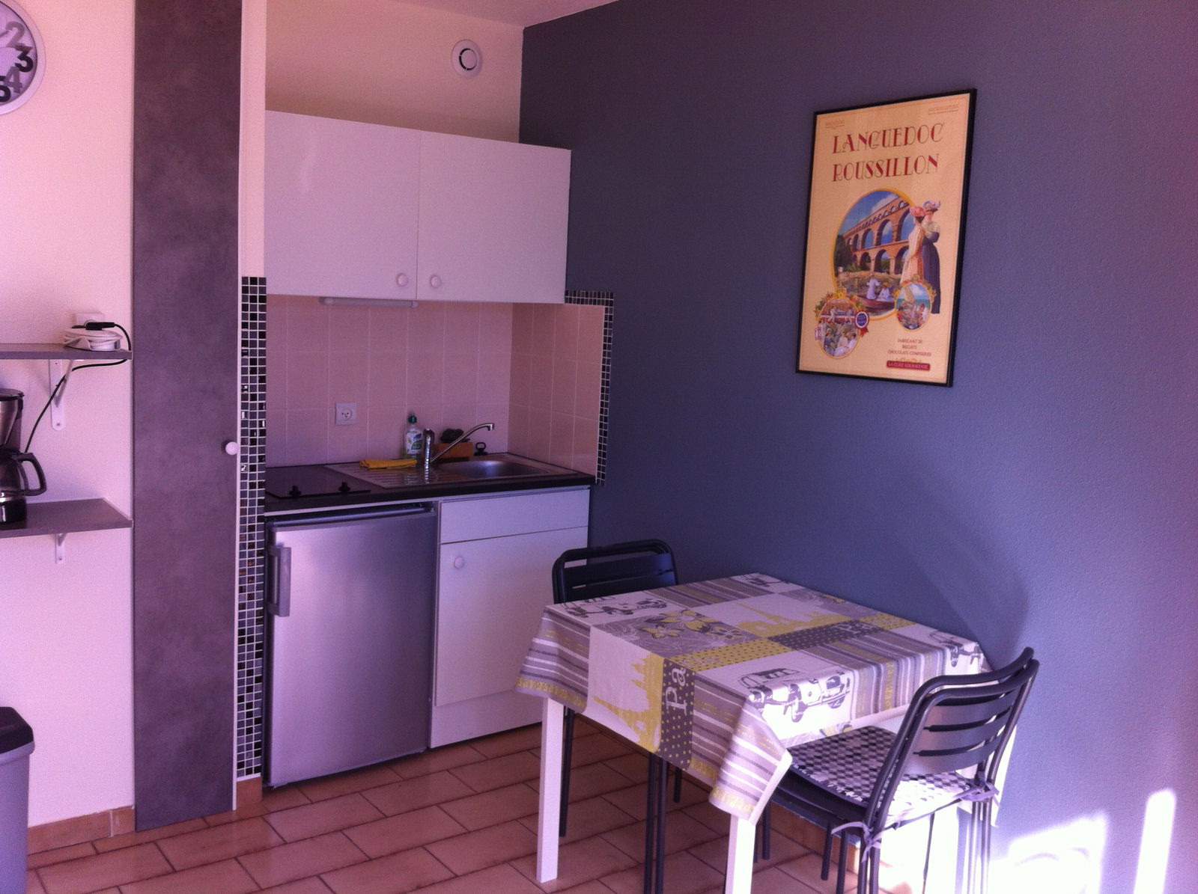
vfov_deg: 40.6
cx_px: 599
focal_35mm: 35
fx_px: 1209
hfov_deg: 52.7
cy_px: 447
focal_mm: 3.85
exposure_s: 1/120
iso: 80
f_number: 2.8
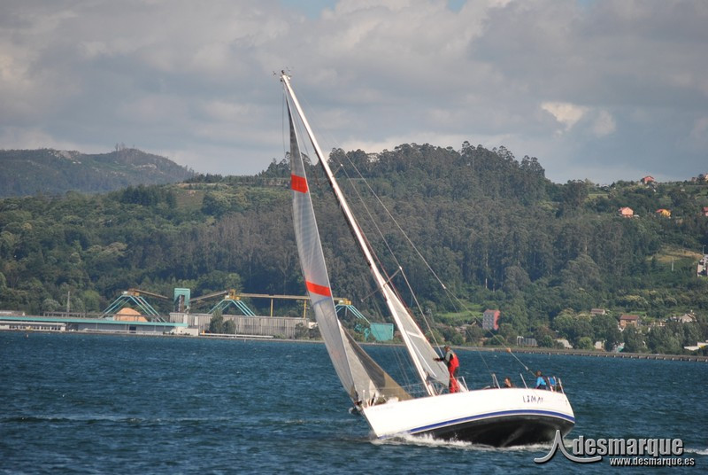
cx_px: 354
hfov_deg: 9.1
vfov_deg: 6.1
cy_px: 238
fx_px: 4431
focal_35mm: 225
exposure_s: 1/640
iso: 100
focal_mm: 150
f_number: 5
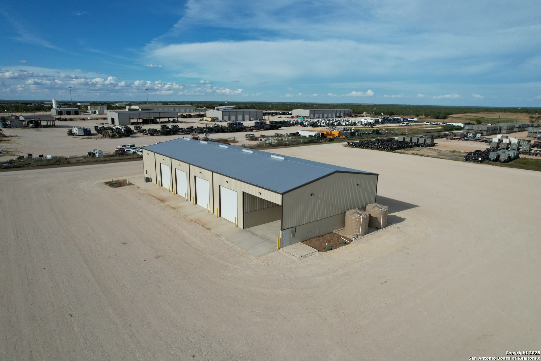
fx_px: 331
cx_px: 270
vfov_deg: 57.2
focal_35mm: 22
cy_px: 180
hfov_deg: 78.6
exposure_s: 1/3000
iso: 100
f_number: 2.8
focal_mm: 8.38
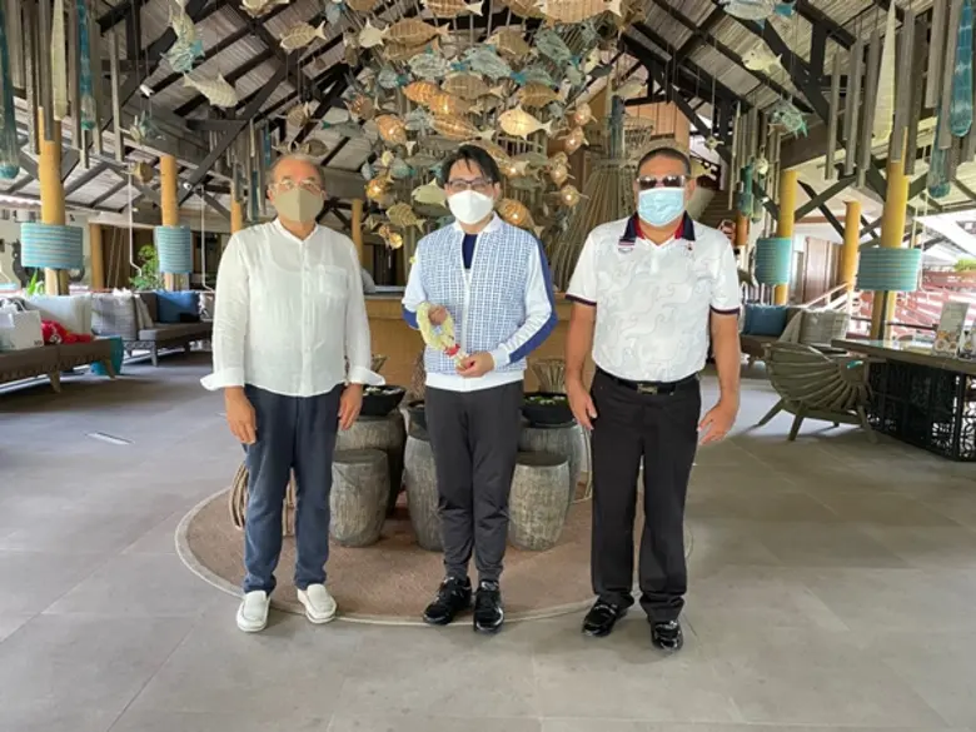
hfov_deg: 67.3
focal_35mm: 26
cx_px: 488
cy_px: 366
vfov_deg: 53.1
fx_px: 733
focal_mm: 4.2
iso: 250
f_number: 1.6
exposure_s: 1/60
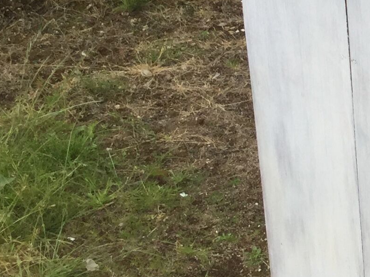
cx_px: 602
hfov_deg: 14.1
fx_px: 1368
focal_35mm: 128
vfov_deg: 11.5
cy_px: 55
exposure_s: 1/212
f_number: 2.4
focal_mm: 3.3
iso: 25
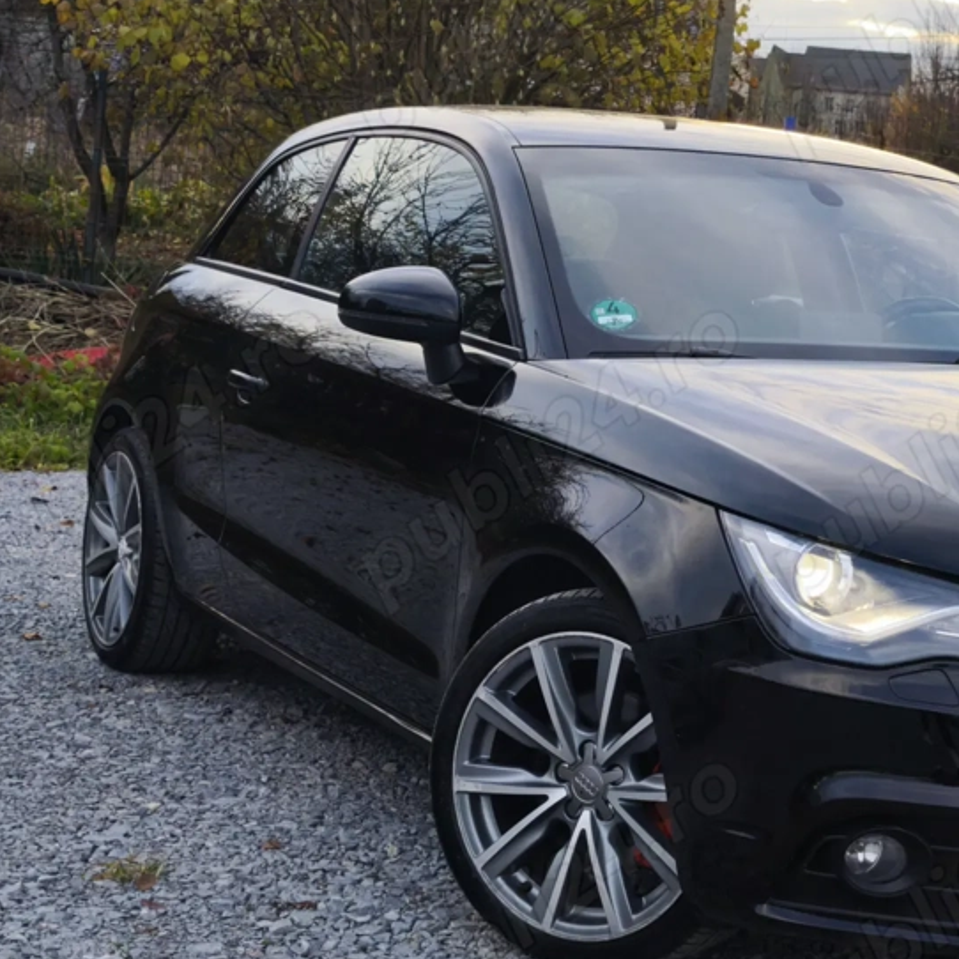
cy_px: 483
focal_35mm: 75
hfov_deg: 22.8
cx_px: 754
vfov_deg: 23.1
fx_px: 2351
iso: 50
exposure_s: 1/333
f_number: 1.6
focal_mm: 6.57
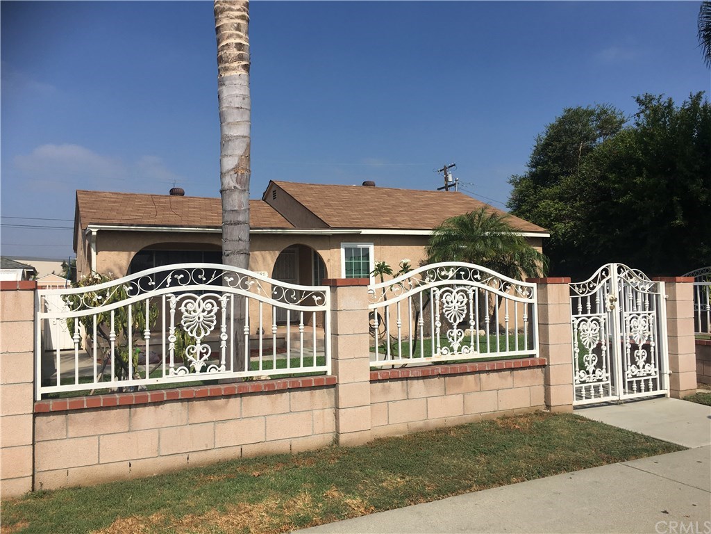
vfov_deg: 48.2
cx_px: 356
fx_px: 596
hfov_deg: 61.7
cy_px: 267
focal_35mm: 29
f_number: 2.2
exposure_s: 1/3077
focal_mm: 4.15
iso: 25
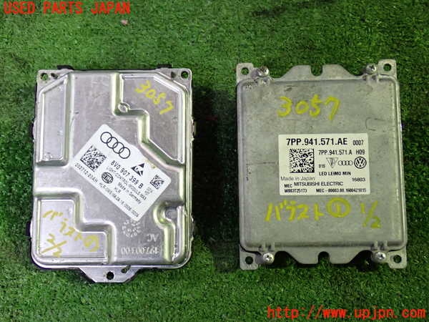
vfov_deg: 37.7
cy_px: 161
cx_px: 214
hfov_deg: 49.0
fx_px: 471
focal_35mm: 38
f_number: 2.7
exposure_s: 1/40
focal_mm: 6.83
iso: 500
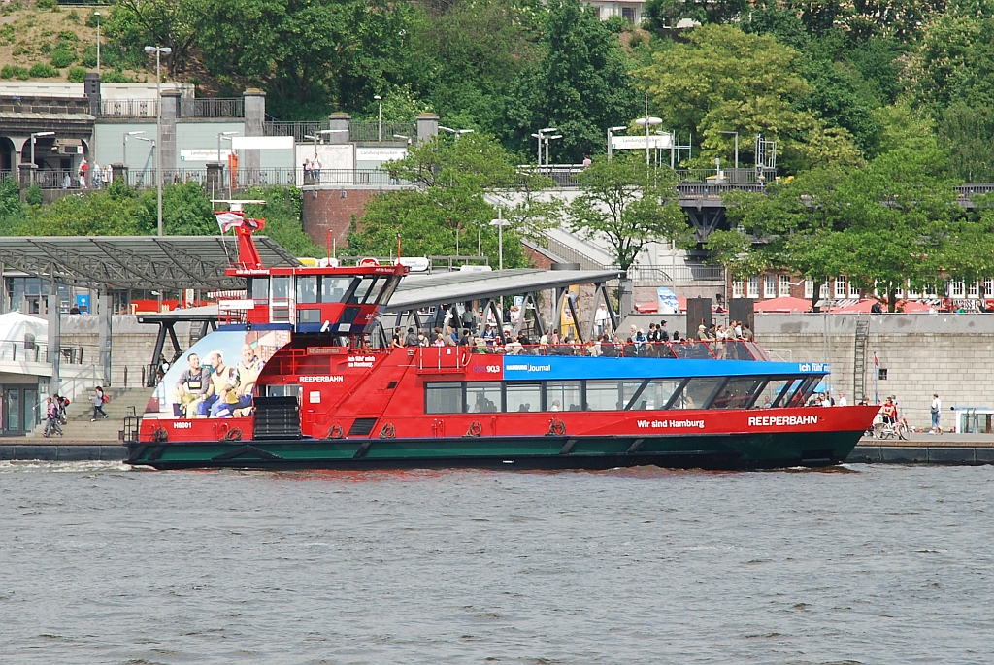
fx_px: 5597
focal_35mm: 202
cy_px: 332
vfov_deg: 6.8
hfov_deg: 10.1
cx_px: 497
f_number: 10
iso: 180
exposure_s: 1/250
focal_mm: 135
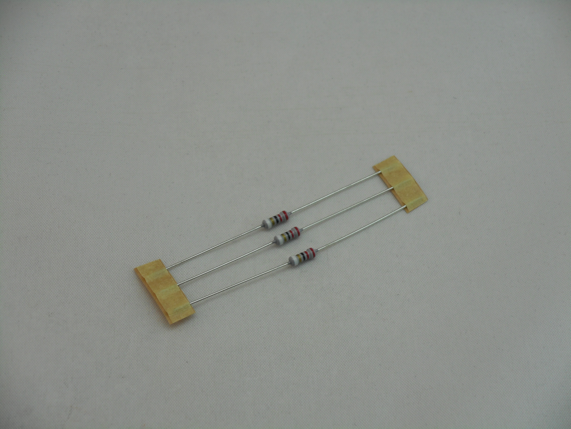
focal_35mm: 102
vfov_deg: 14.5
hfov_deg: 19.3
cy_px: 214
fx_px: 1683
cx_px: 286
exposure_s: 1/60
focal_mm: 18.2
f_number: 5.8
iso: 110
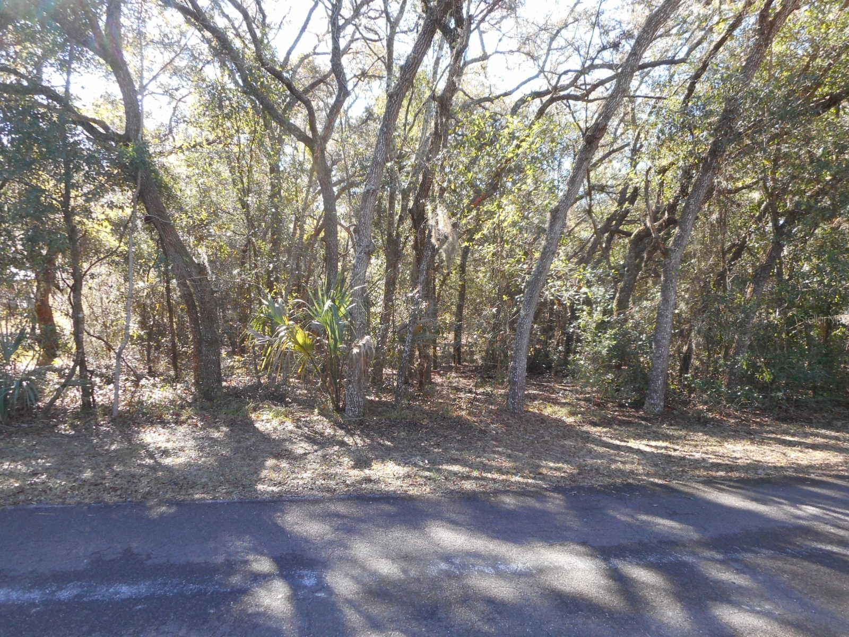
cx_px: 424
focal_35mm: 25
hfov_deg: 69.4
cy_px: 318
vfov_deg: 54.9
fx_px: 613
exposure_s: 1/40
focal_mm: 4.5
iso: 80
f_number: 3.7
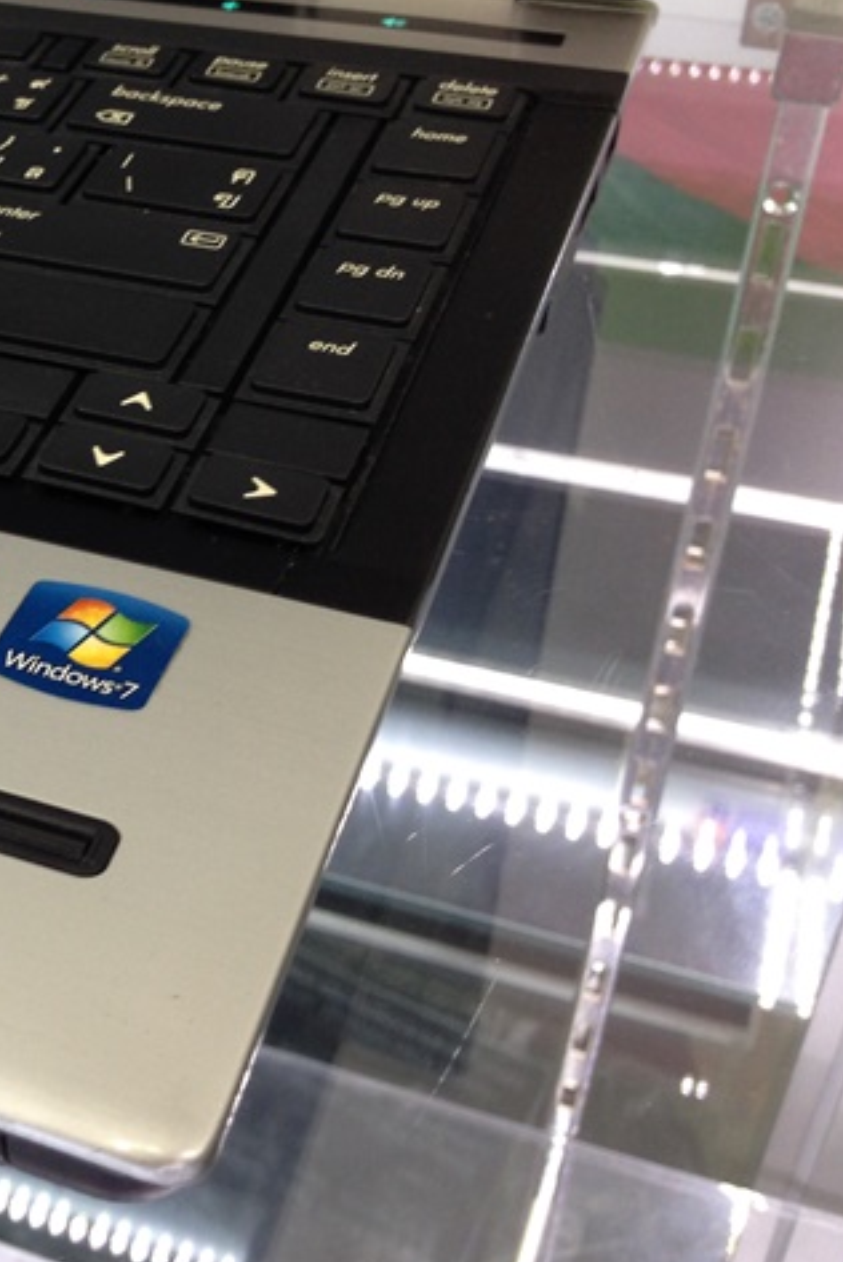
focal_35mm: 58
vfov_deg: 34.4
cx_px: -192
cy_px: 515
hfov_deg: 21.6
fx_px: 2034
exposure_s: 1/20
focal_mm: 4.12
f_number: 2.4
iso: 64
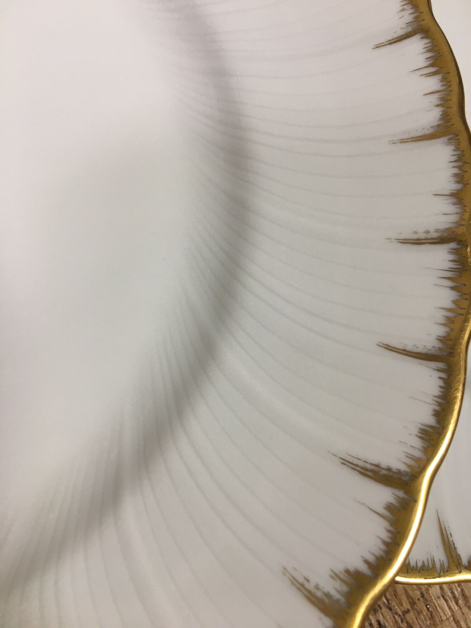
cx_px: 236
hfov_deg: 48.2
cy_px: 314
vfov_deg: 61.7
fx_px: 526
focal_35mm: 29
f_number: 2.2
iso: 50
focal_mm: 4.15
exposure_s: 1/33
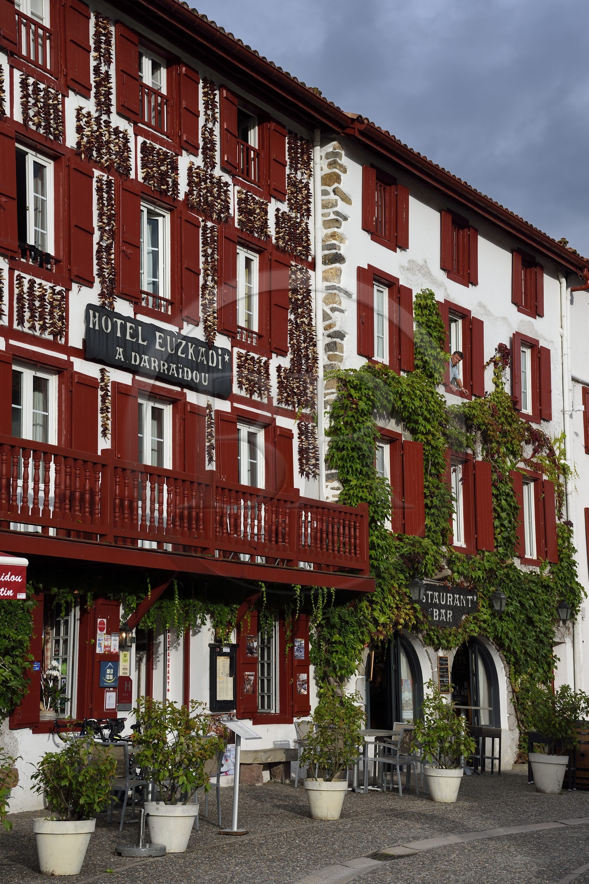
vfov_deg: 28.9
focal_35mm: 70
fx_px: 1719
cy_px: 442
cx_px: 294
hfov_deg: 19.4
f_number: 9
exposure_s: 1/250
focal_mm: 70
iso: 200
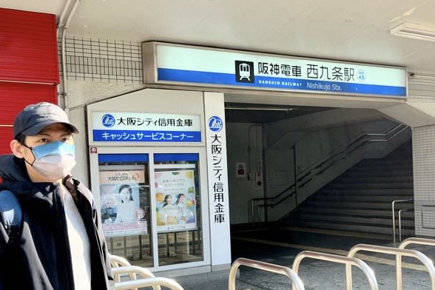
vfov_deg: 29.1
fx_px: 556
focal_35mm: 46
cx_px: 286
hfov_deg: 42.2
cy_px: 192
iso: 50
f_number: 1.6
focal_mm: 5.1
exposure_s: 1/657
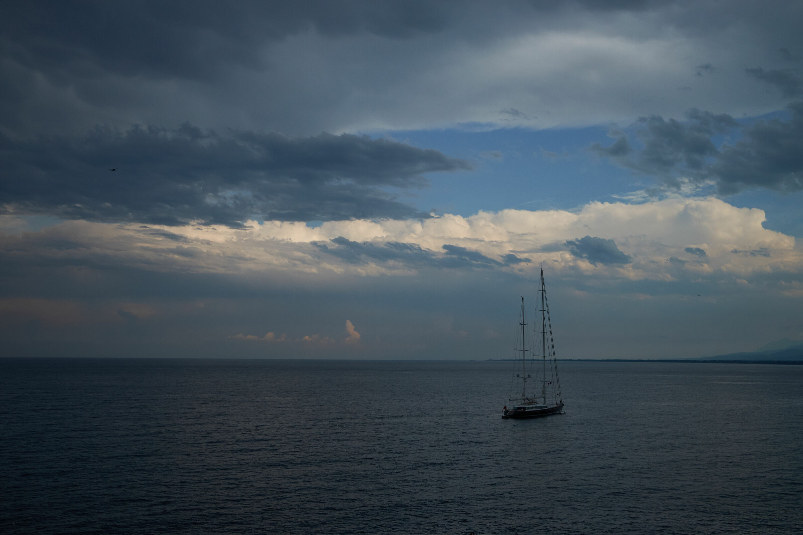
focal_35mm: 35
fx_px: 781
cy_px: 268
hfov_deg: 54.4
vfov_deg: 37.9
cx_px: 402
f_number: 8
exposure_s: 1/1600
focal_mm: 23
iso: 500
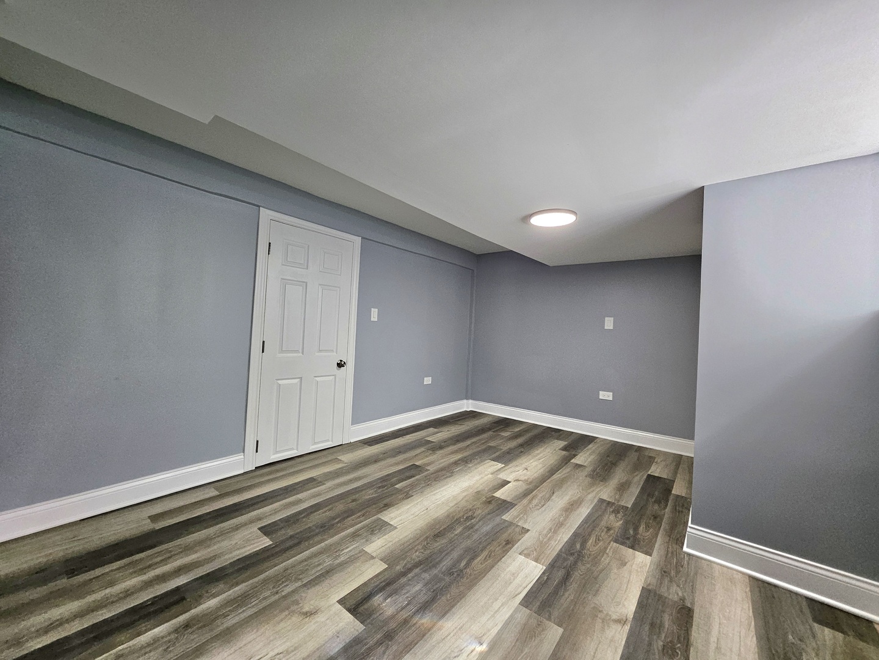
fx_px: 330
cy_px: 330
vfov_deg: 89.9
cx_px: 440
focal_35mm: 13
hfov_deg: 106.2
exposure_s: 1/101
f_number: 2.2
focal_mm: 1.74
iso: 250
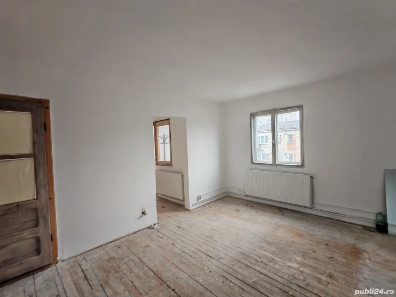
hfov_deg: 94.5
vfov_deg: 78.1
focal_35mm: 16
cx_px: 198
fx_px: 183
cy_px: 148
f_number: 2.2
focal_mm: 1.96
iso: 100
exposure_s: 1/33
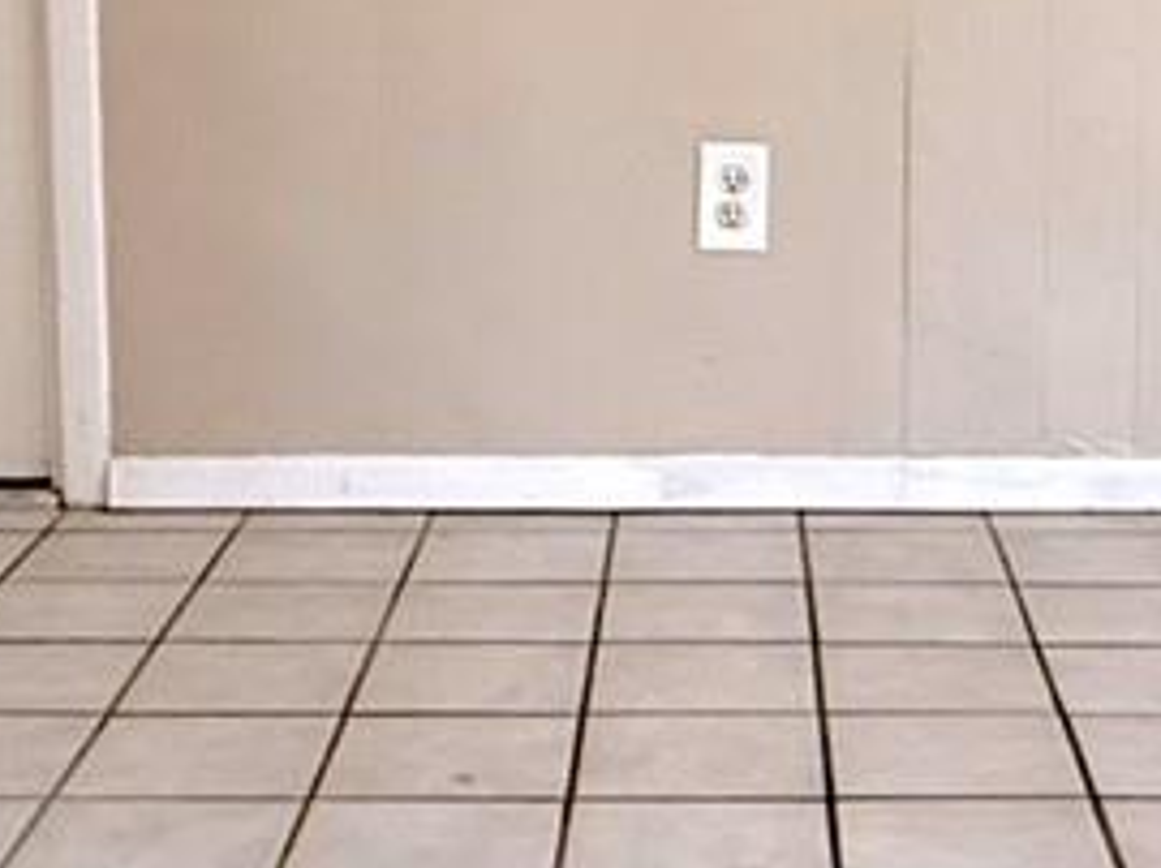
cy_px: 219
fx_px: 2781
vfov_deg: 17.6
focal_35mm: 83
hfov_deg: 23.5
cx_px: 688
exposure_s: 1/120
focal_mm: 2.22
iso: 250
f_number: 2.2
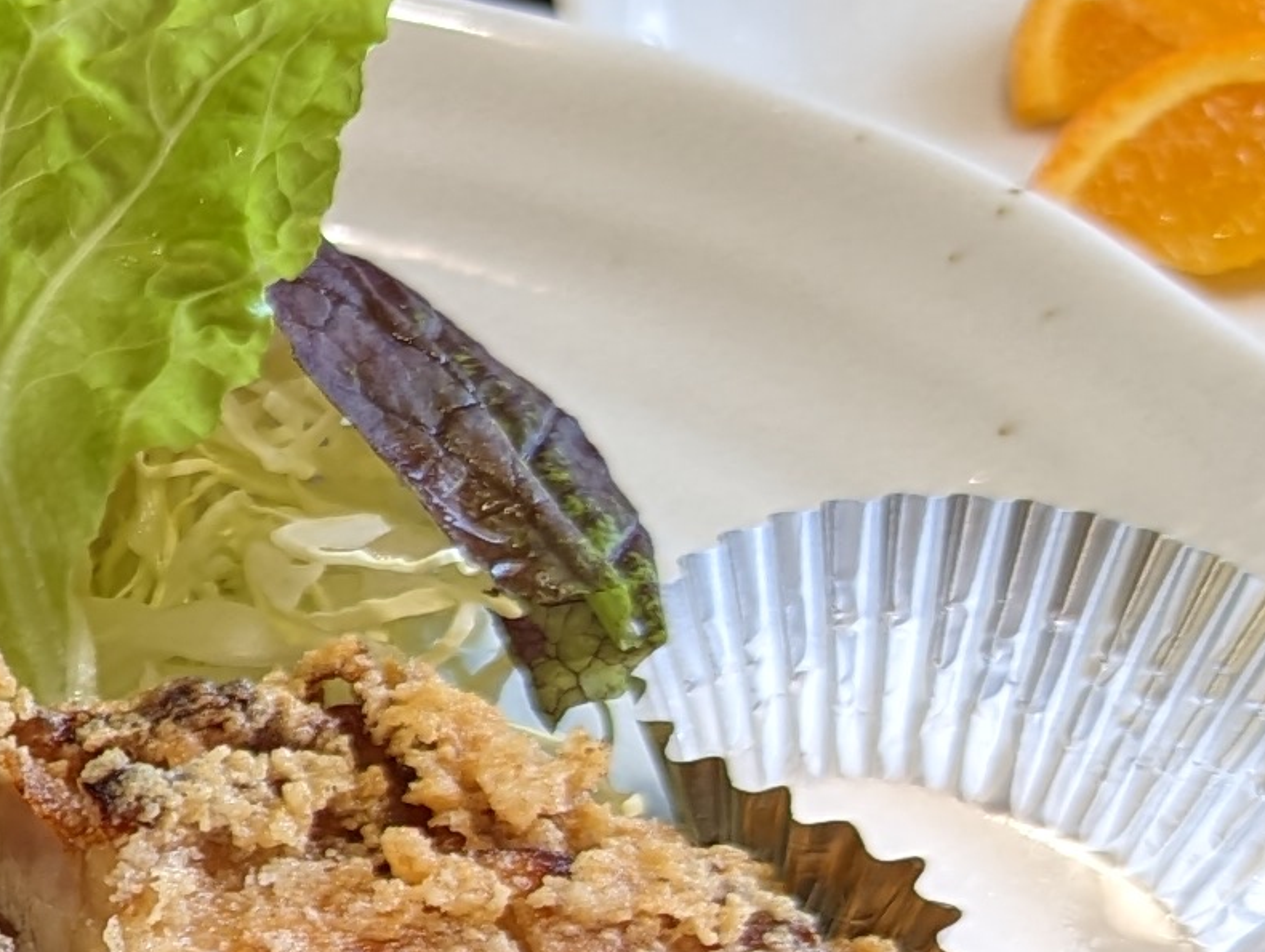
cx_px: -583
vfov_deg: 11.8
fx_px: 4538
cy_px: 1110
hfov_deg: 14.8
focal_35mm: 124
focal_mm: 6.81
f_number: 1.85
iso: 52
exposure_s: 1/40
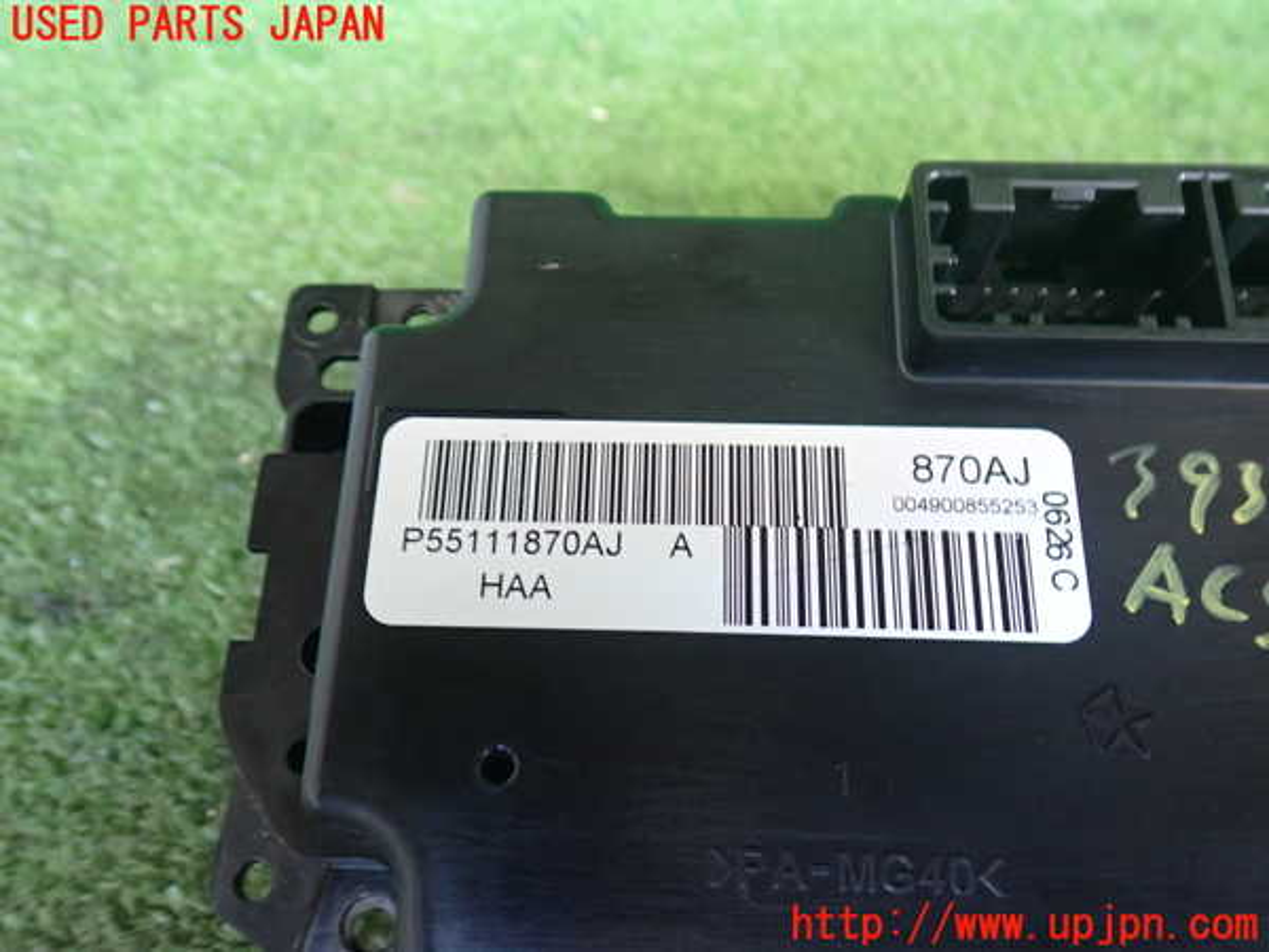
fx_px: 1100
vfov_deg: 46.8
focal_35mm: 30
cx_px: 634
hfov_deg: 60.0
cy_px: 476
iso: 640
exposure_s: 1/30
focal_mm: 5.4
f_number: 2.3
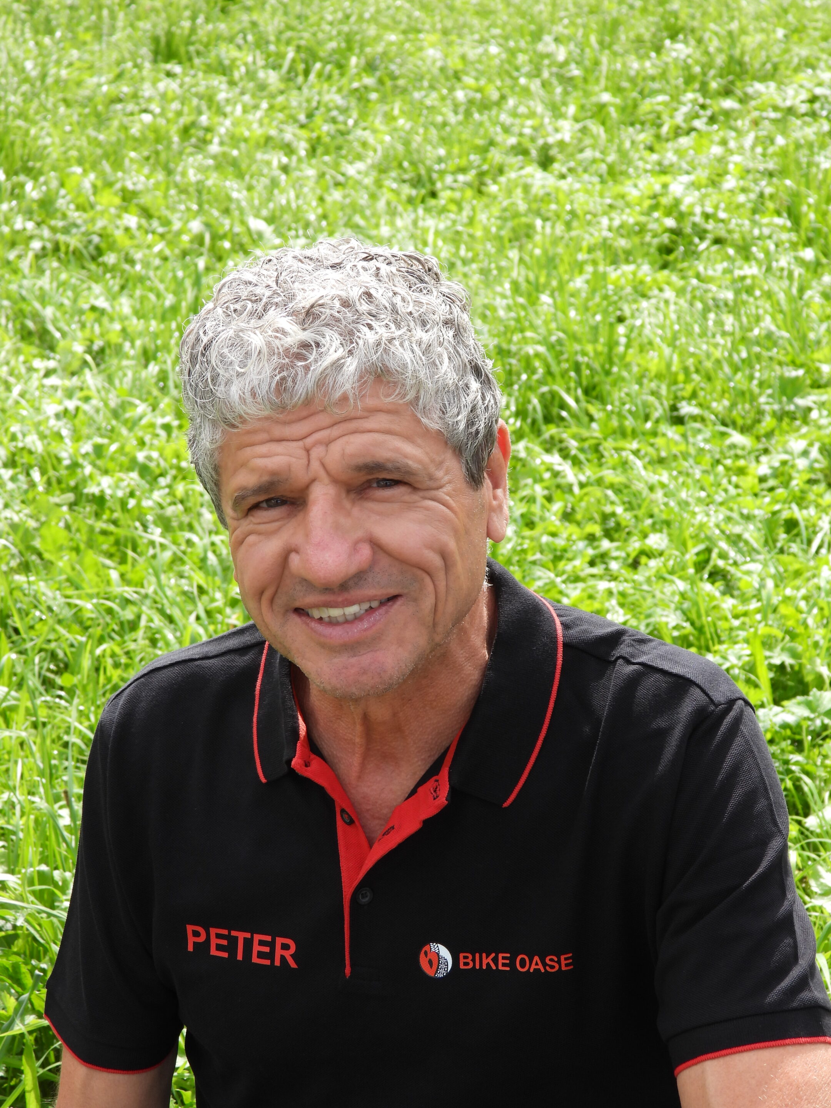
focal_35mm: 91
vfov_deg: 21.5
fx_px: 2913
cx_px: 416
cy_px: 554
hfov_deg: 16.2
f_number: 3.5
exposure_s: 1/500
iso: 100
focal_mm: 16.3
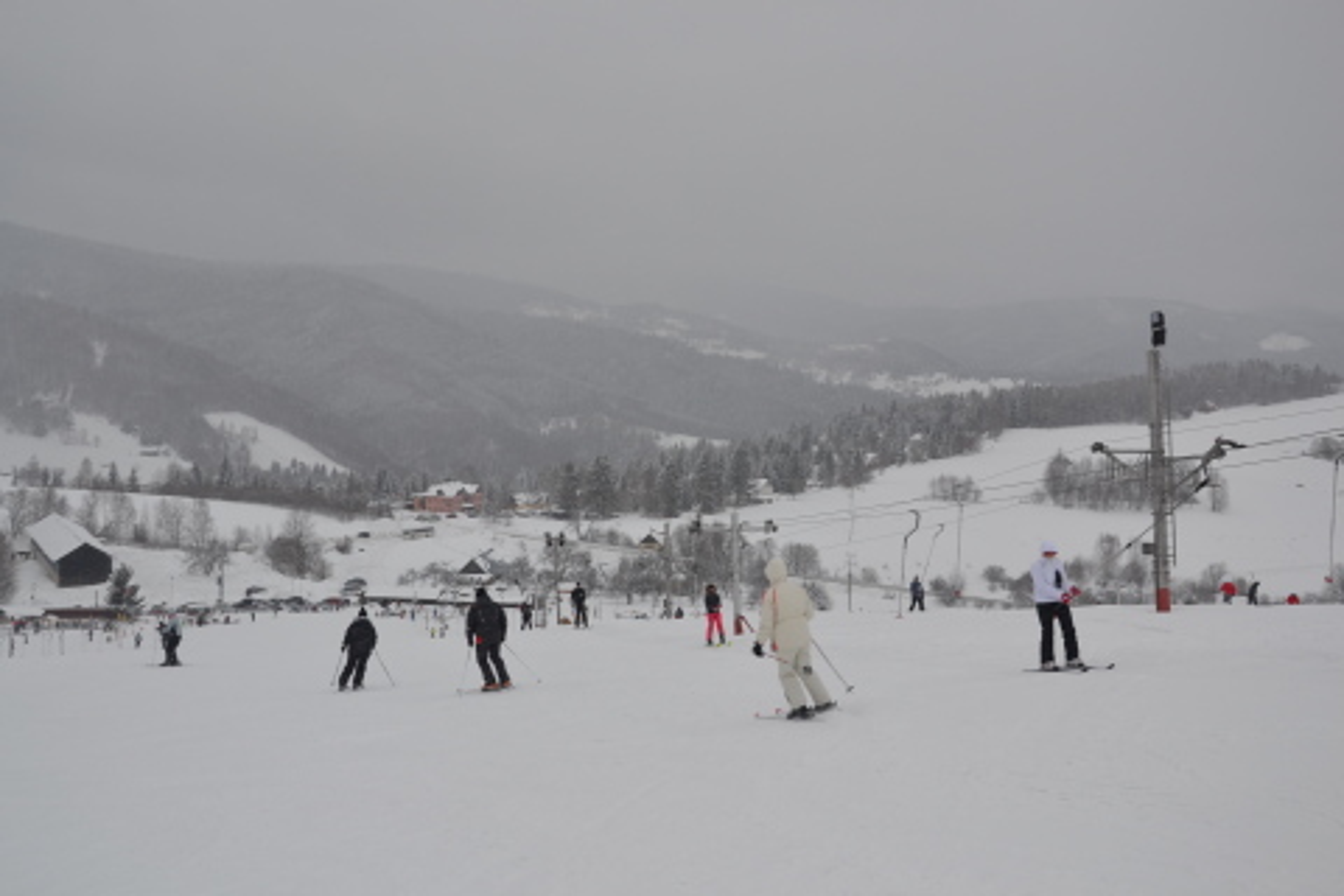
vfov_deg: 34.2
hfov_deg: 49.6
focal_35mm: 39
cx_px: 672
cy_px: 448
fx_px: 1456
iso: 100
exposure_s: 1/200
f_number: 7.1
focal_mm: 26
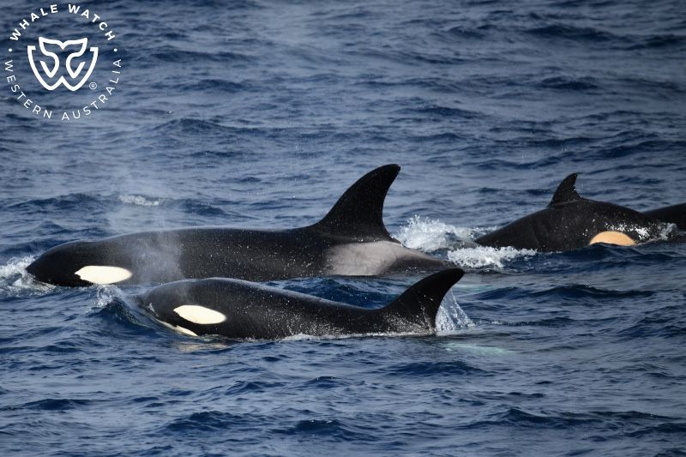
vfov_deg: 2.3
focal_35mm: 600
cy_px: 228
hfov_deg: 3.4
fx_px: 11430
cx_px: 343
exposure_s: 1/8000
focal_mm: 600
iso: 1250
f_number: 6.3
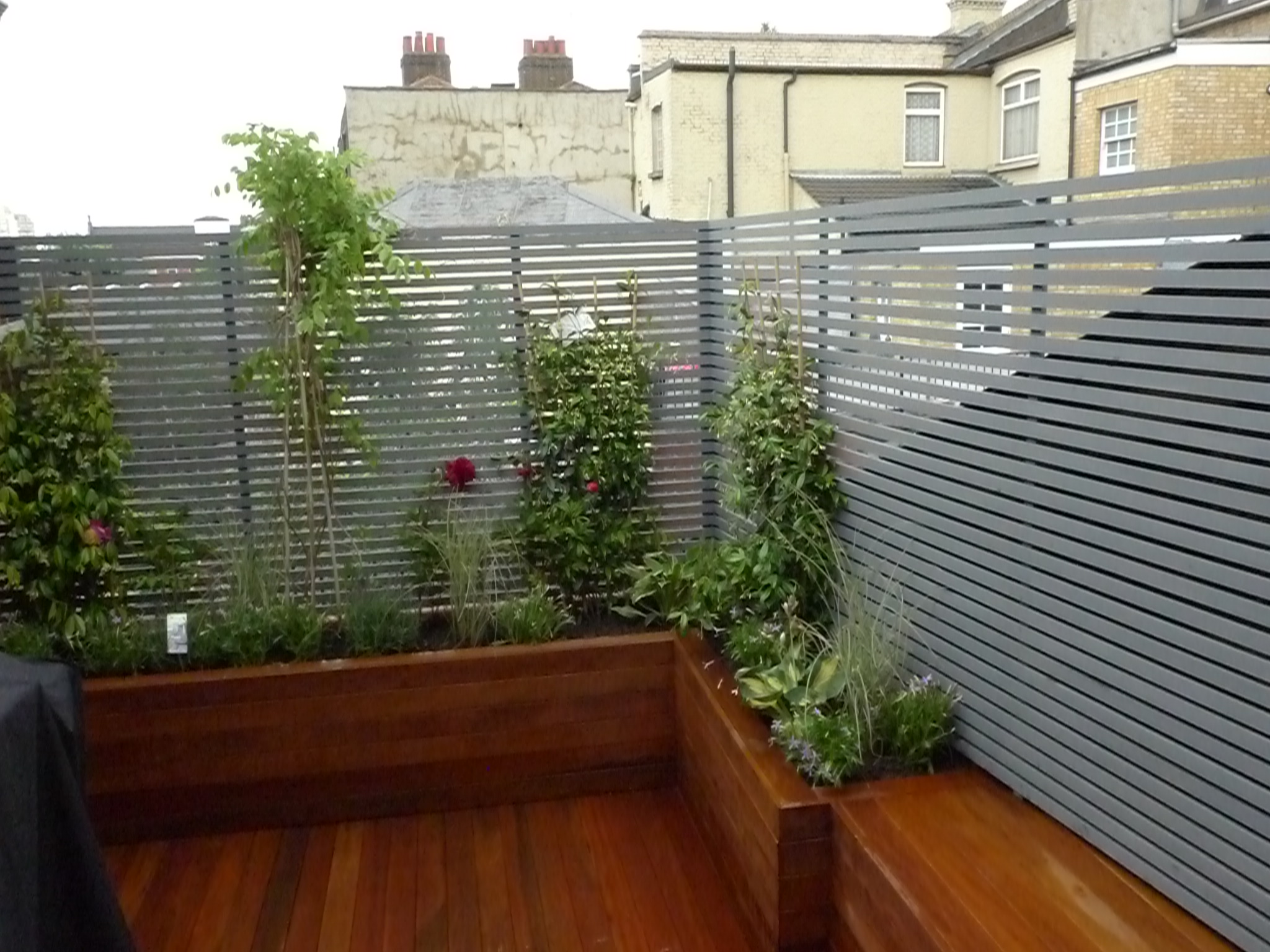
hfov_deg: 60.0
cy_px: 476
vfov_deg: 46.8
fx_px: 1101
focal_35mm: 30
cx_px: 635
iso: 1600
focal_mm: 6.3
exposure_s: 1/1000
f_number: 7.1
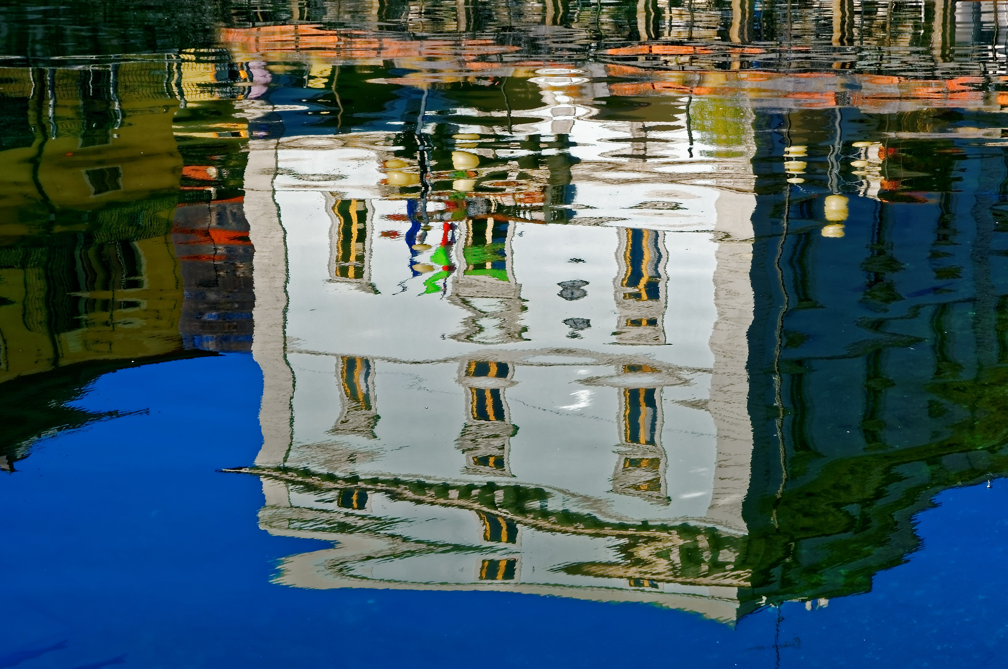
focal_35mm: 102
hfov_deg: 20.0
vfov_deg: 13.4
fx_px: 2852
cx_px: 504
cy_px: 334
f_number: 11
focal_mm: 68
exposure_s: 1/100
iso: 100
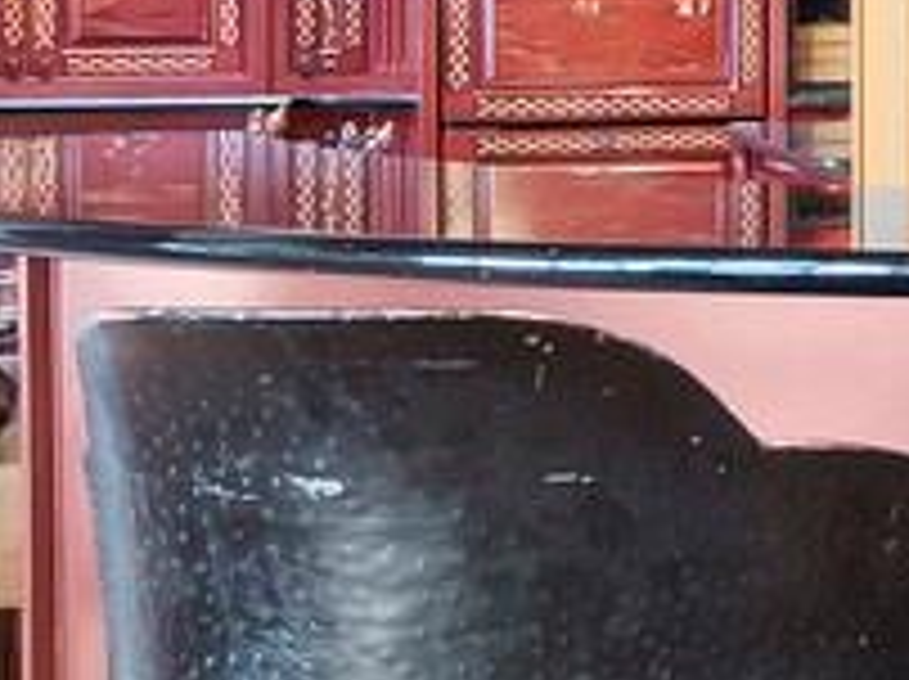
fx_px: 2911
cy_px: -32
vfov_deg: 13.1
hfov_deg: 14.2
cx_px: 1930
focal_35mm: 111
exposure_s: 1.6
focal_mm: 7
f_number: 11
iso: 200
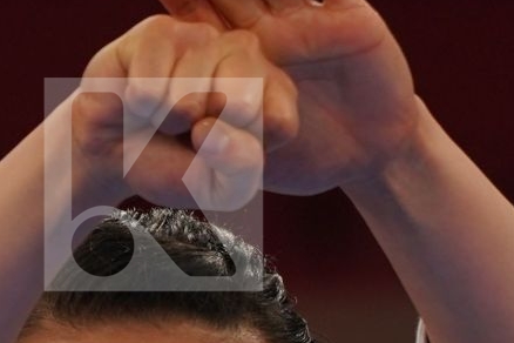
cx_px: 154
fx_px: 35192
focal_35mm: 2465
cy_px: 600
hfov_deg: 0.8
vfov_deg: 0.6
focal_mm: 400
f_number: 5.6
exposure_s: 1/500
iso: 640
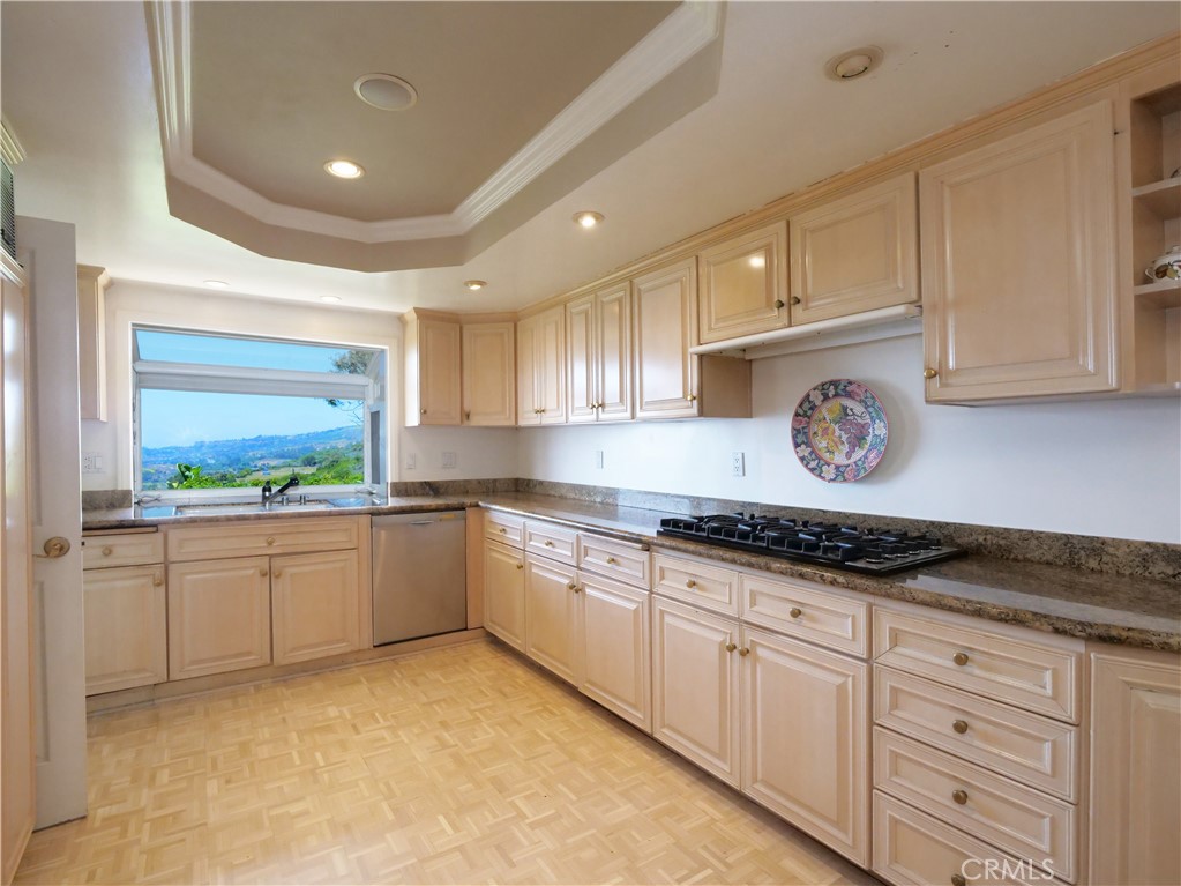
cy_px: 443
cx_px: 590
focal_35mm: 16
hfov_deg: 94.5
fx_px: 546
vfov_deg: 78.1
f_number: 7.1
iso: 2500
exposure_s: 1/125
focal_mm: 8
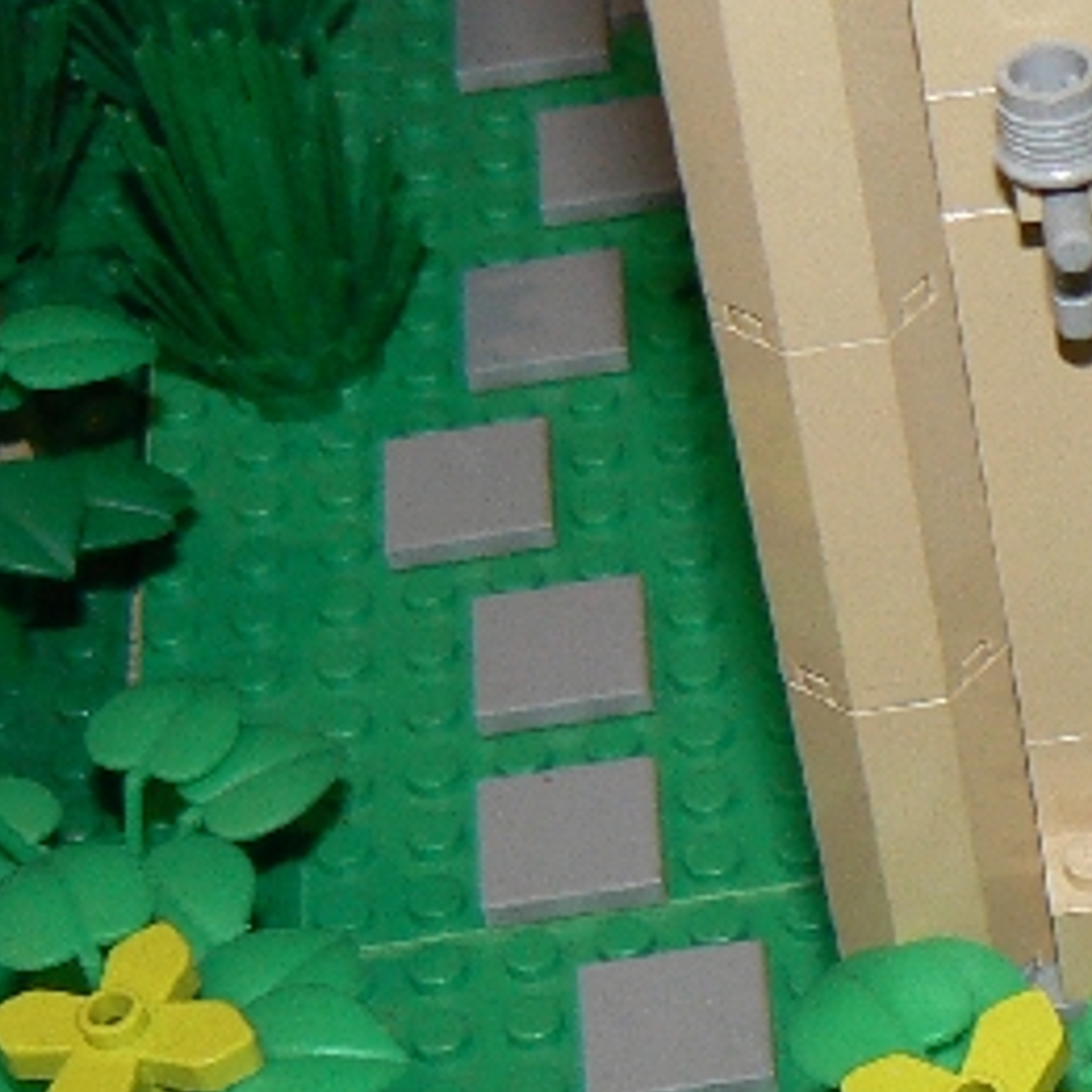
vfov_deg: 13.8
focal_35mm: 125
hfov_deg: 13.2
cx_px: 1615
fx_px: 4461
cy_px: 1059
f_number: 2.8
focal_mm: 6
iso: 100
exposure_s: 1/30
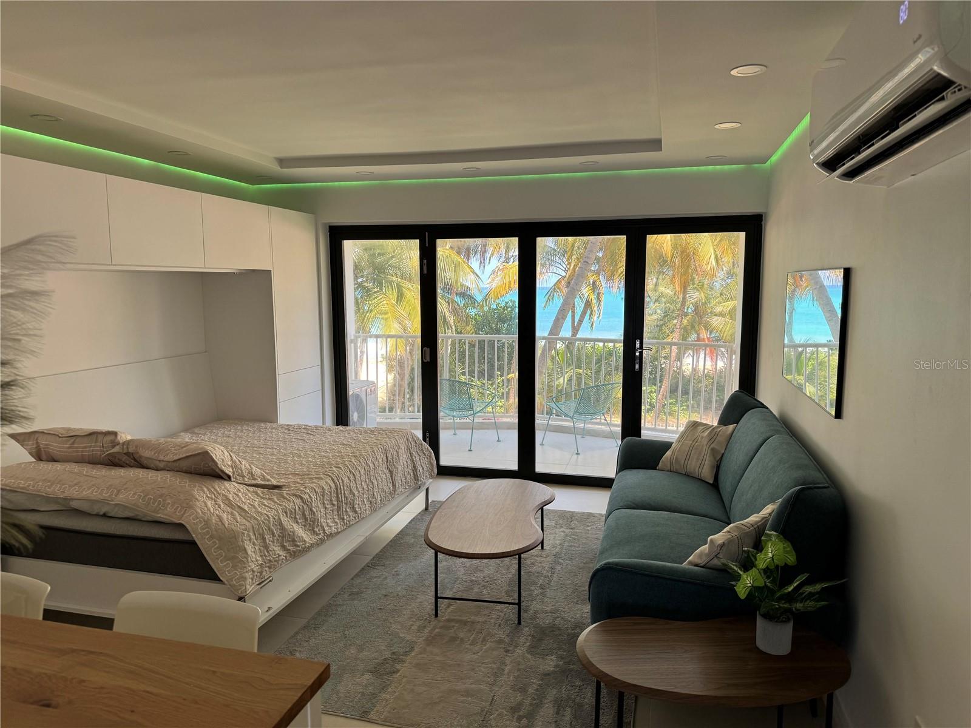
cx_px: 486
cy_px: 364
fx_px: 673
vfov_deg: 56.8
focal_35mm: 24
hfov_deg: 71.6
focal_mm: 6.86
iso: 80
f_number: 1.78
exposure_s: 1/121
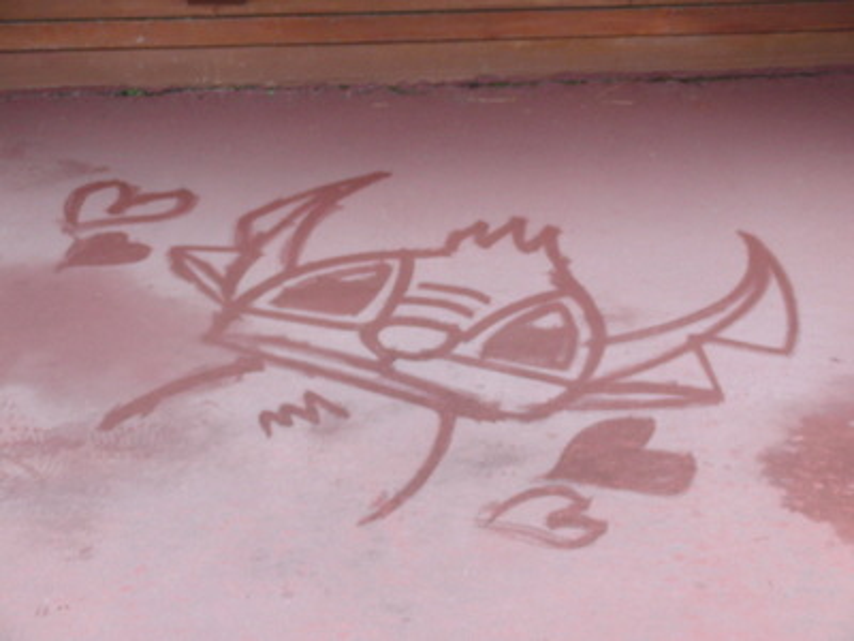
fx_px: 1727
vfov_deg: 21.0
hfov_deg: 27.8
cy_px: 320
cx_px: 427
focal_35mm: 70
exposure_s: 1/15
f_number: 4.1
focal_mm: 12.23
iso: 400
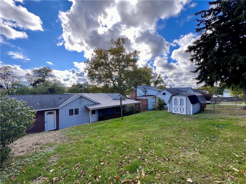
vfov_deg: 89.9
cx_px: 123
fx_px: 92
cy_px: 92
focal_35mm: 13
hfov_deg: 106.2
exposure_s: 1/539
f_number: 1.8
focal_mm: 1.57
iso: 32
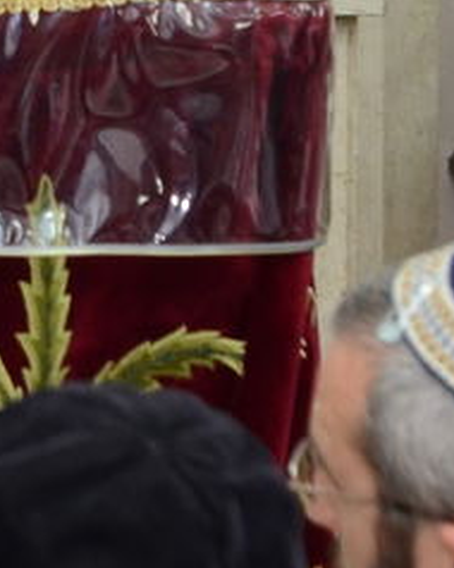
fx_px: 6946
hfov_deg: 3.7
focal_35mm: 413
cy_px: -309
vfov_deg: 4.7
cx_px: -600
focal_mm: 50
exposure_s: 1/125
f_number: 5
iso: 640
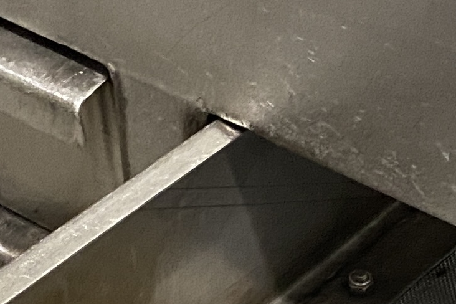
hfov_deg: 13.8
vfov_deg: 8.8
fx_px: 1887
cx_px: 312
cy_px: 537
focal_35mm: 149
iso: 400
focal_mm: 4.25
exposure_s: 1/33
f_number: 1.8
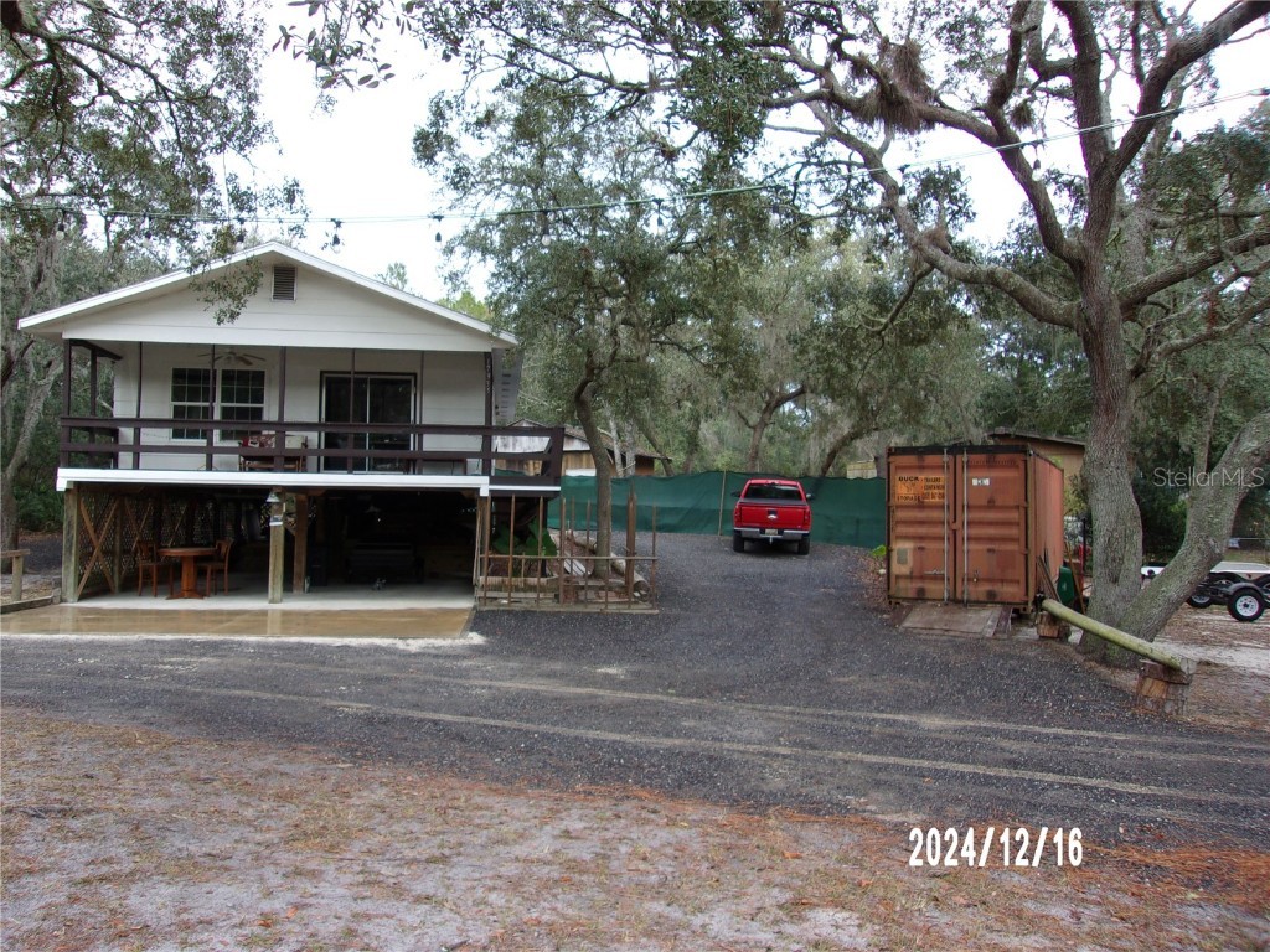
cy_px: 476
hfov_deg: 65.3
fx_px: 991
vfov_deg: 51.4
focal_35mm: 27
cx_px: 635
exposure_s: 1/70
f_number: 3
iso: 80
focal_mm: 4.9
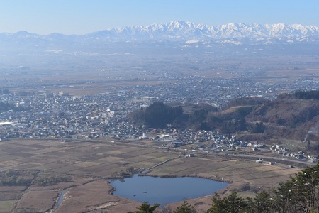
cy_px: 106
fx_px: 665
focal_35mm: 75
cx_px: 160
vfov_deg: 18.2
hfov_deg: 27.0
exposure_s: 1/500
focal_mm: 50
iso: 320
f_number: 11
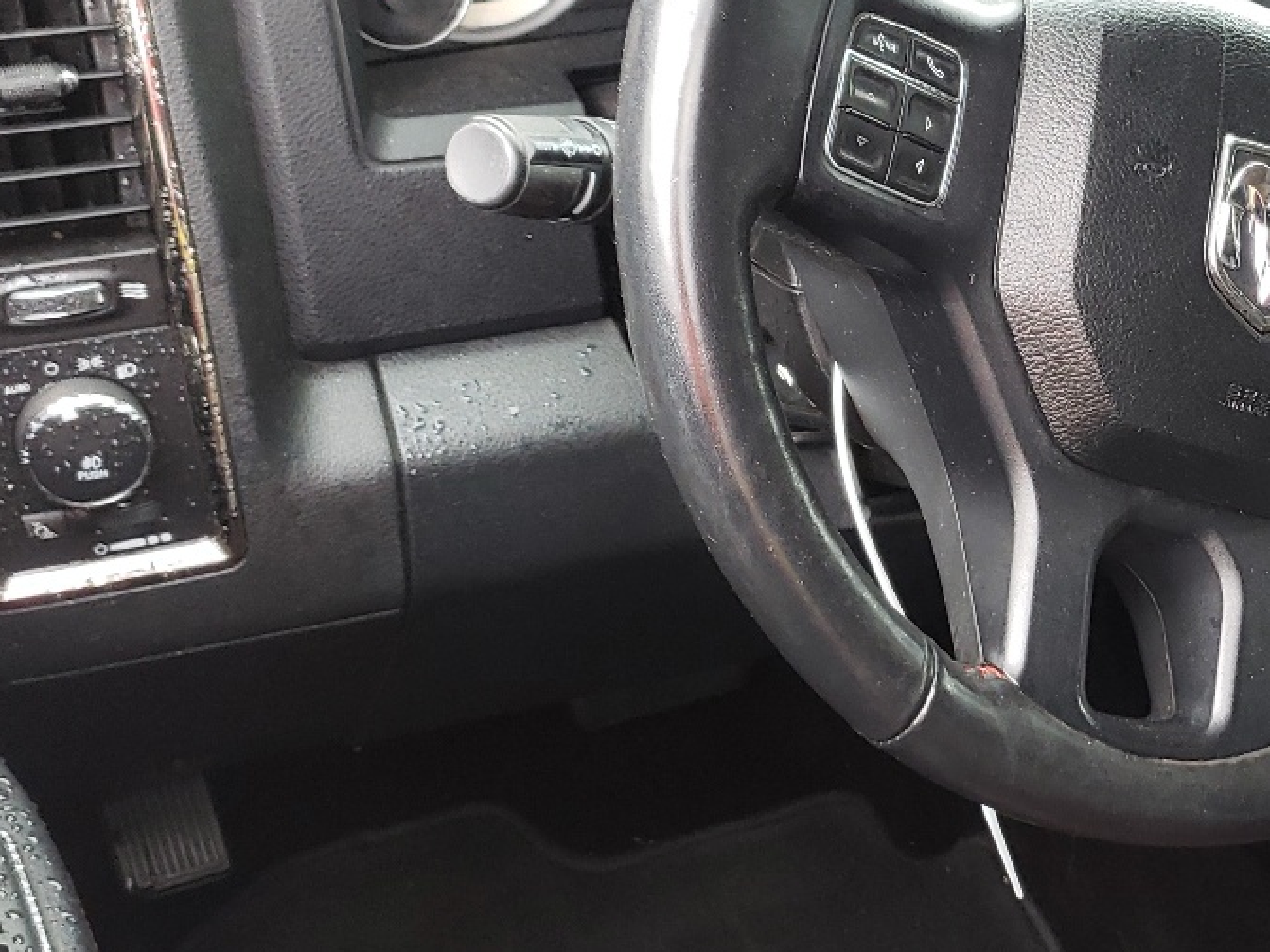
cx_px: 1253
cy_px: 568
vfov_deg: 23.6
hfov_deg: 29.3
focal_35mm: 62
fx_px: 2274
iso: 104
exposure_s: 1/60.2
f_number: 1.5
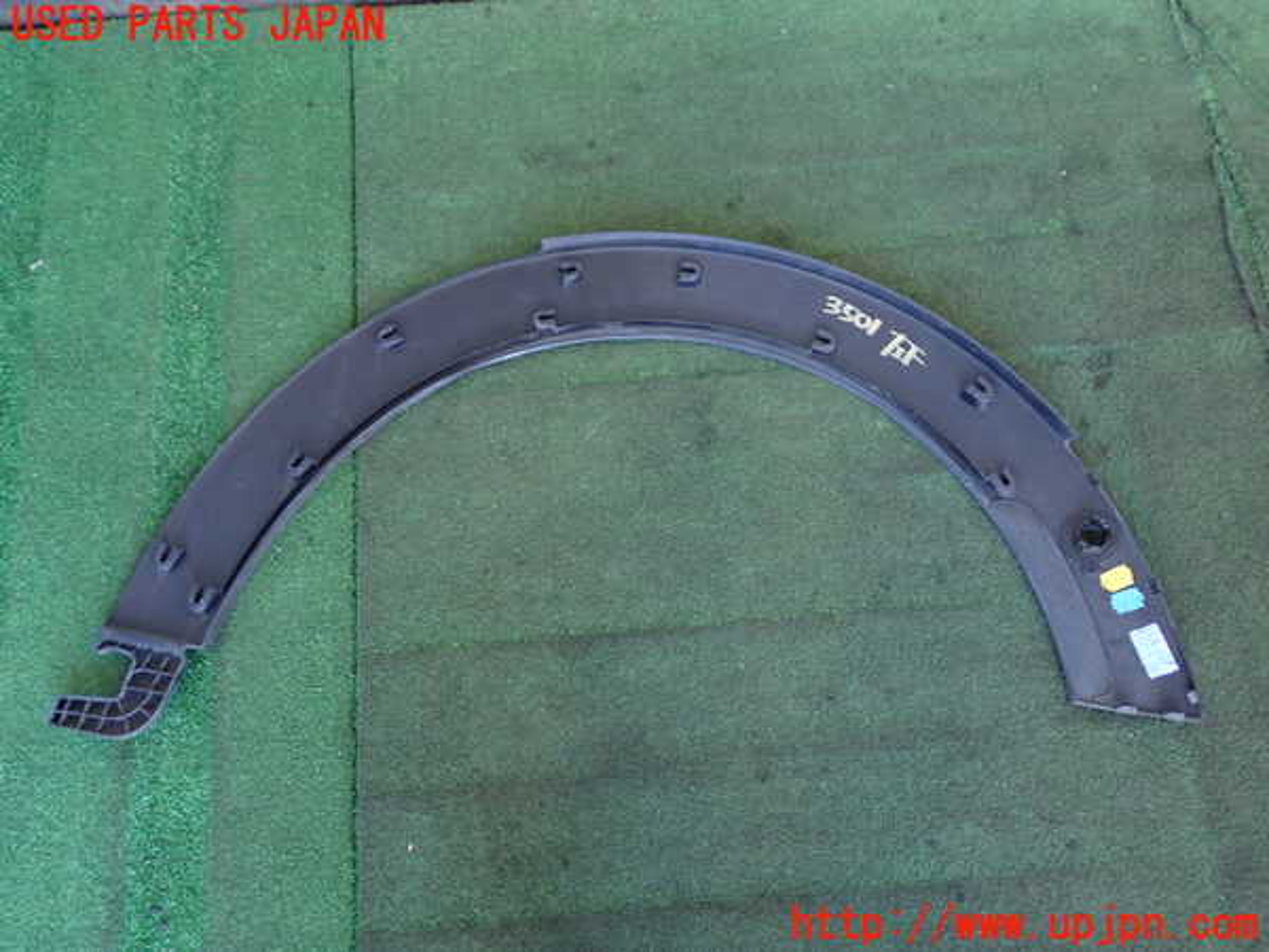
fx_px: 1320
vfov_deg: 39.7
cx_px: 634
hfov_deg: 51.4
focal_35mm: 36
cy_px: 476
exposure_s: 1/40
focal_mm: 6.37
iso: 320
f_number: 2.5
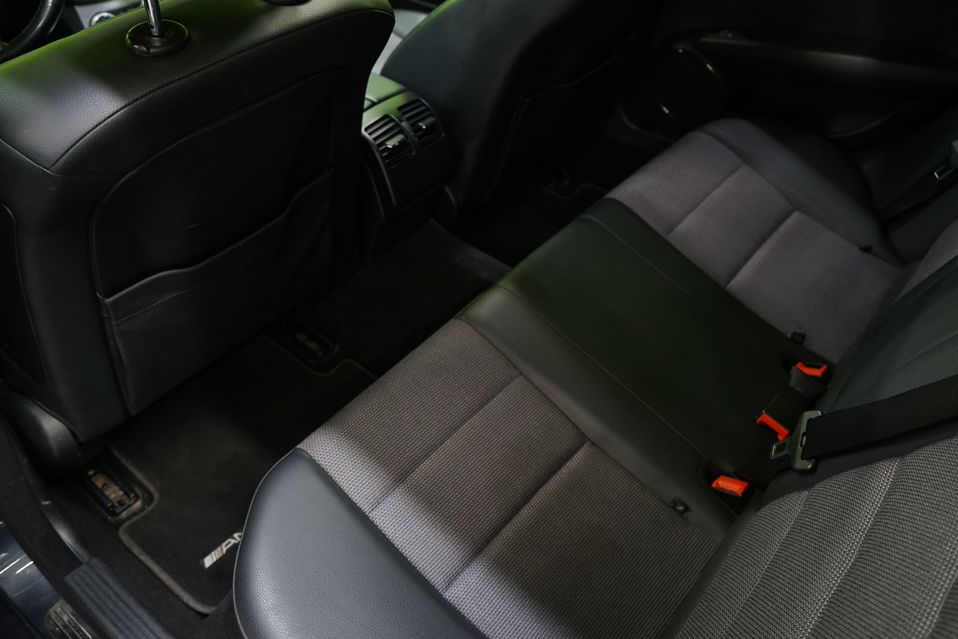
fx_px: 798
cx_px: 479
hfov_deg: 61.9
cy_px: 320
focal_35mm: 30
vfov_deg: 43.6
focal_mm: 30
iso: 1600
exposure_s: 1/15
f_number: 5
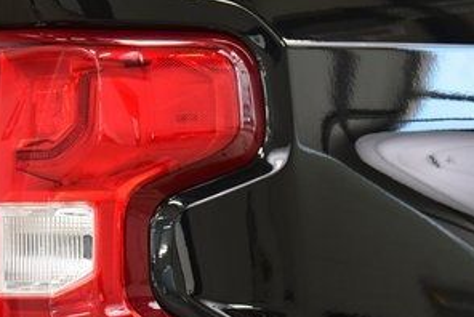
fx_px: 2478
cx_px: 104
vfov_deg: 7.3
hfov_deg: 10.9
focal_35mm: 188
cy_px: 311
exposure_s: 1/30
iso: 1600
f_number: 6.3
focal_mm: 58
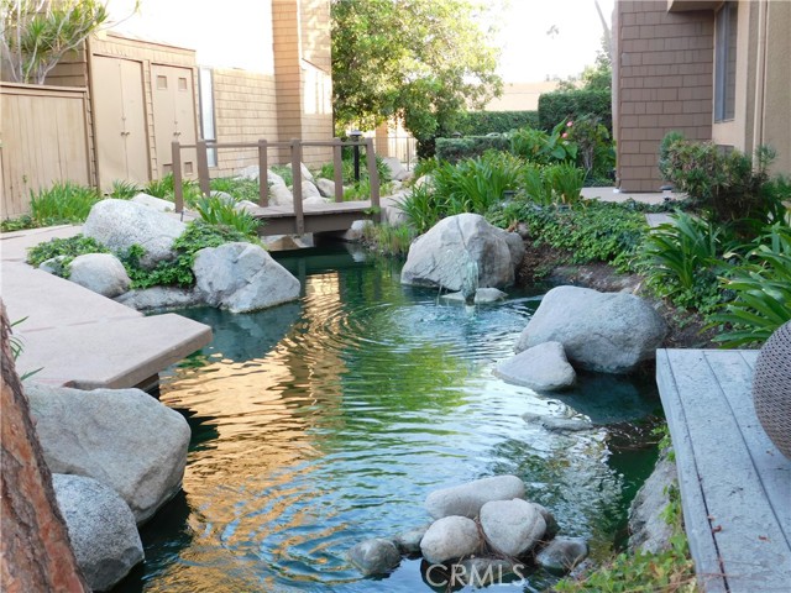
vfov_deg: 36.0
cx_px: 396
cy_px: 296
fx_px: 914
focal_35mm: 40
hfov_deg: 46.8
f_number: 3.6
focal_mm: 7.1
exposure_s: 1/60
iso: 125
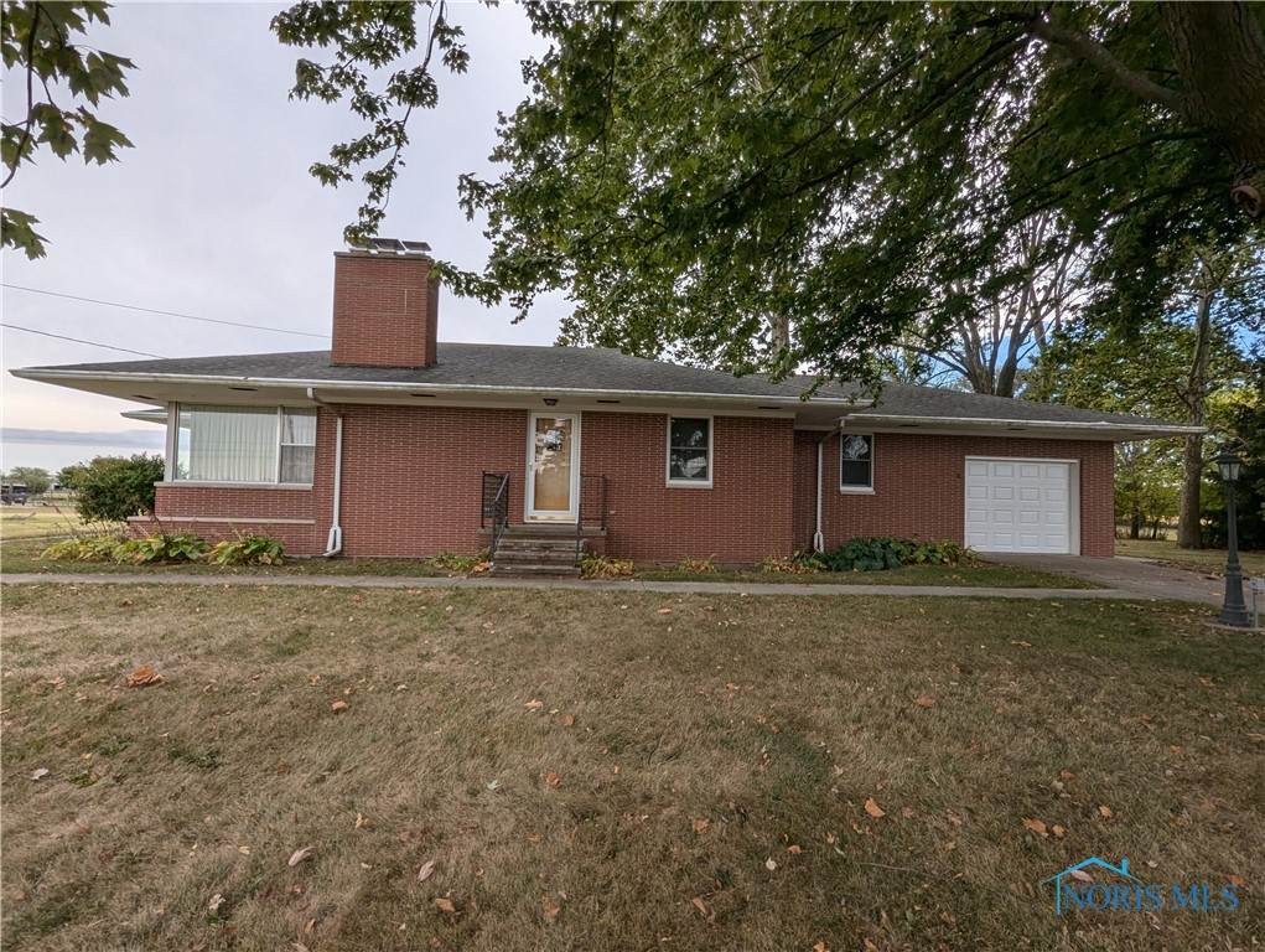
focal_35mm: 13
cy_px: 476
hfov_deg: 106.1
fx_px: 476
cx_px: 632
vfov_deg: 90.0
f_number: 2.2
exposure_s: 1/497
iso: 47
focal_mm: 1.95
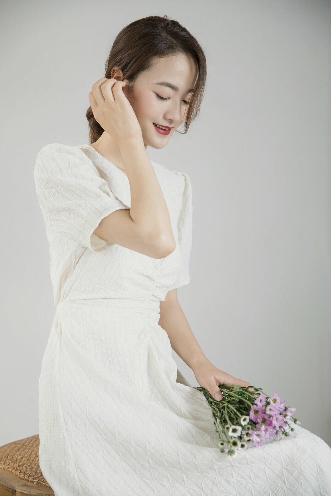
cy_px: 248
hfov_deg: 23.4
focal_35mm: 58
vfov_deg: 34.5
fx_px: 800
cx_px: 166
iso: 1600
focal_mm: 59
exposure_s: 1/125
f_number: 3.5
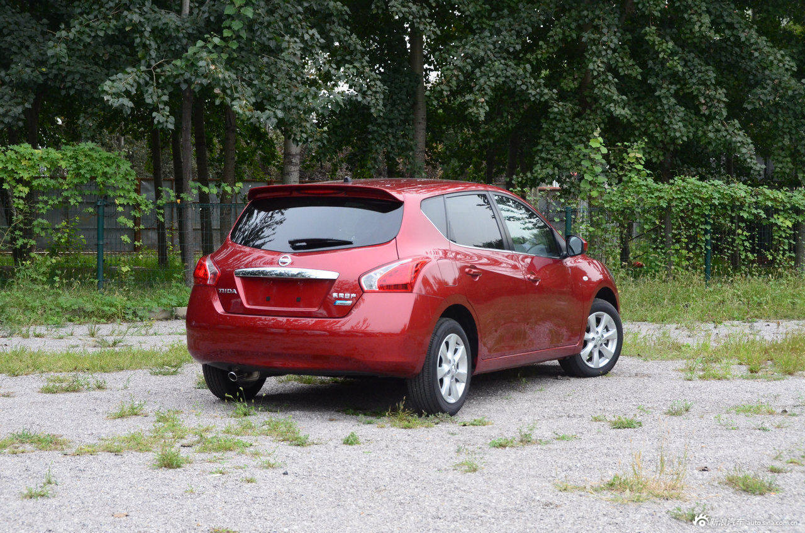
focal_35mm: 69
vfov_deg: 19.6
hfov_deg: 29.3
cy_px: 266
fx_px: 1539
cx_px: 402
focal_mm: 46
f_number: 8
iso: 1600
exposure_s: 1/320
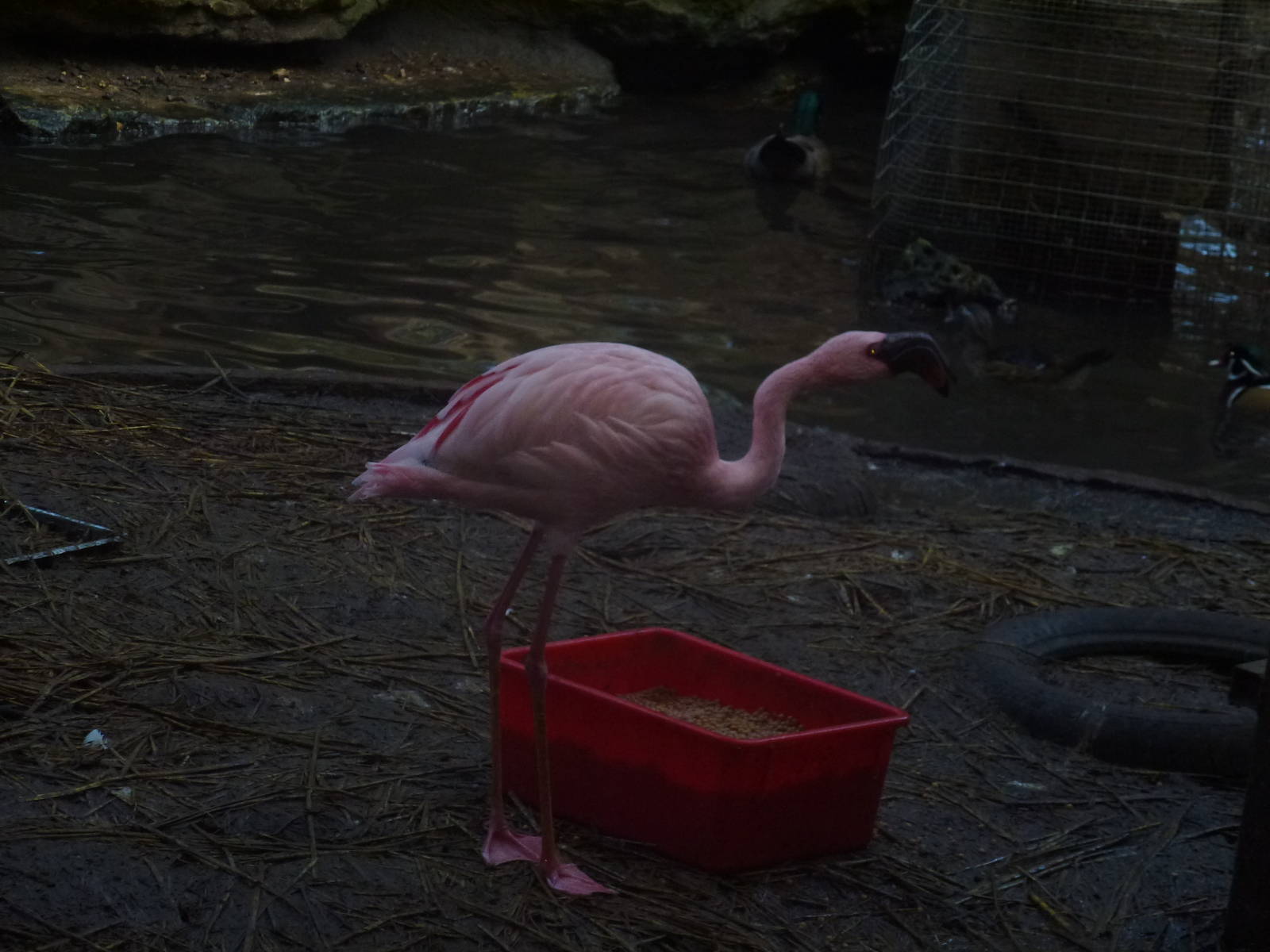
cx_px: 635
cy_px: 476
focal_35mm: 182
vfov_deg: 8.2
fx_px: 6677
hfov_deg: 10.9
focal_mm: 32.6
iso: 250
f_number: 5.4
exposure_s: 1/60
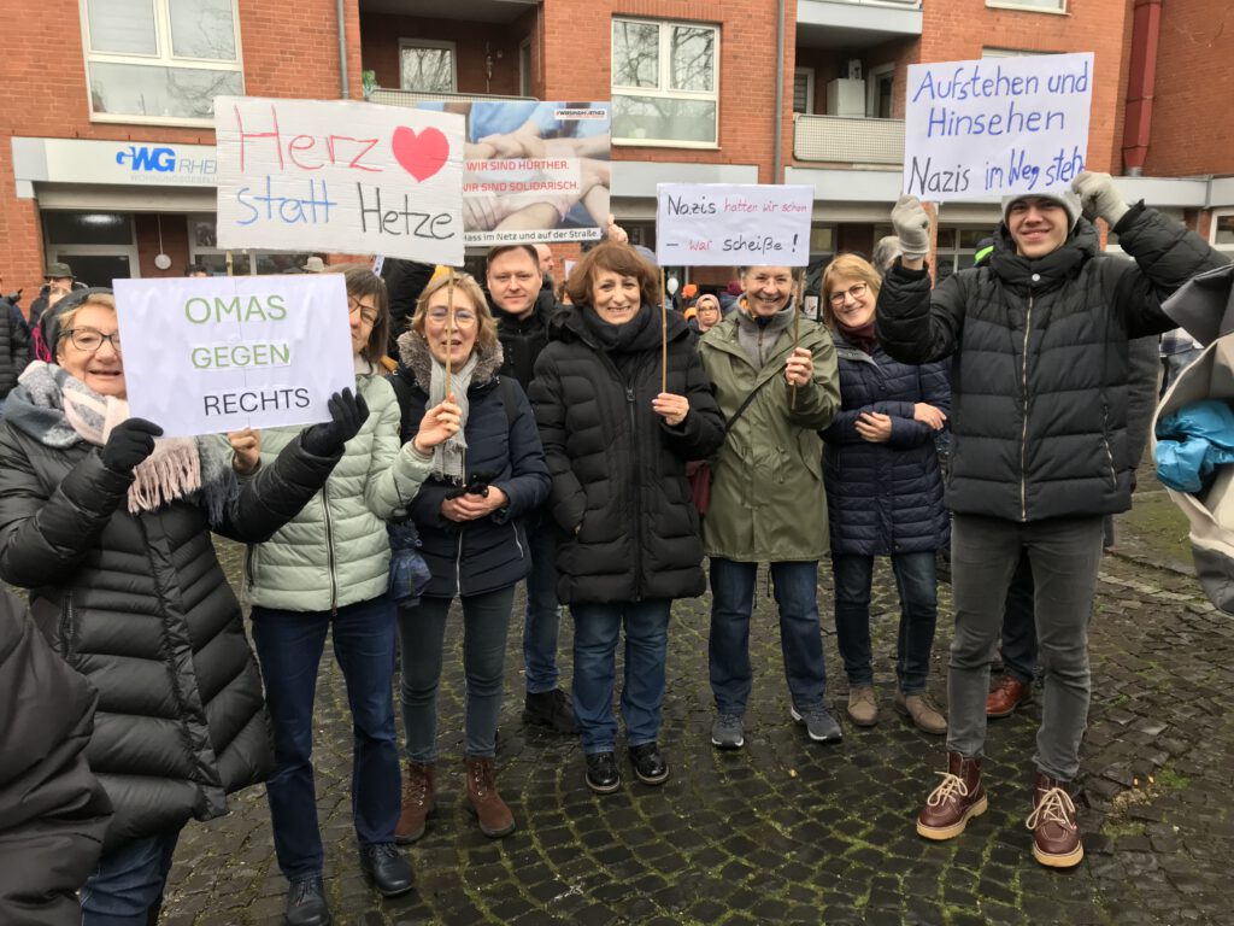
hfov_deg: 63.4
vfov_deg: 49.7
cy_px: 463
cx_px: 617
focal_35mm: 28
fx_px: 998
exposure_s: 1/100
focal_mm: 3.99
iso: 40
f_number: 1.8
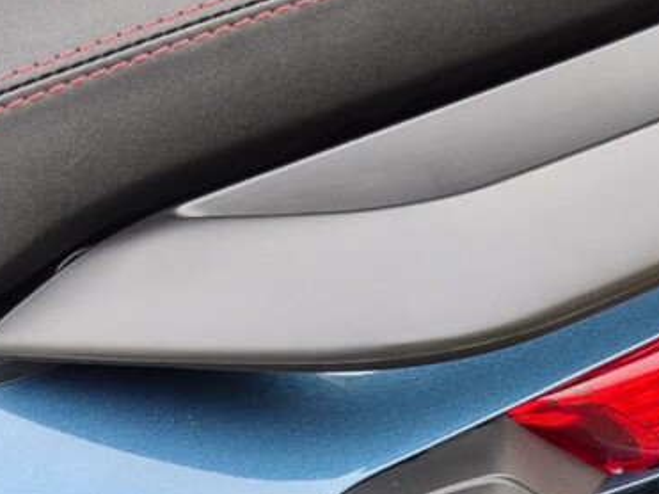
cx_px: -352
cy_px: 702
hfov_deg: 14.7
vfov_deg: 11.5
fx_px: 2360
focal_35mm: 124
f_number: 1.8
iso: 200
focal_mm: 5.4
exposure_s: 1/180
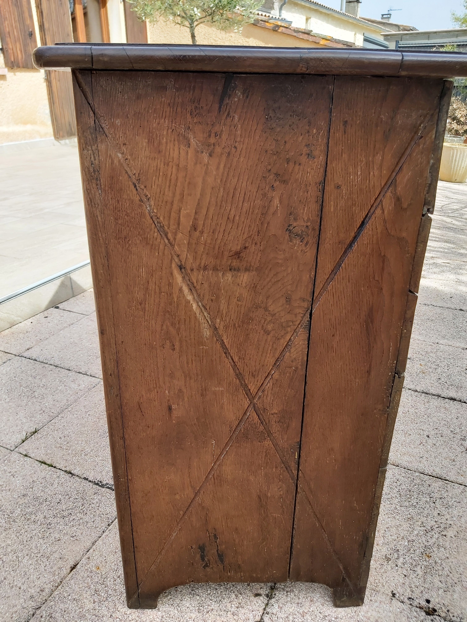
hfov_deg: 53.1
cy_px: 311
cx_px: 234
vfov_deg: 67.3
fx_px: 468
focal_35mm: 26
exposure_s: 1/566
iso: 64
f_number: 1.7
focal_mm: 3.92
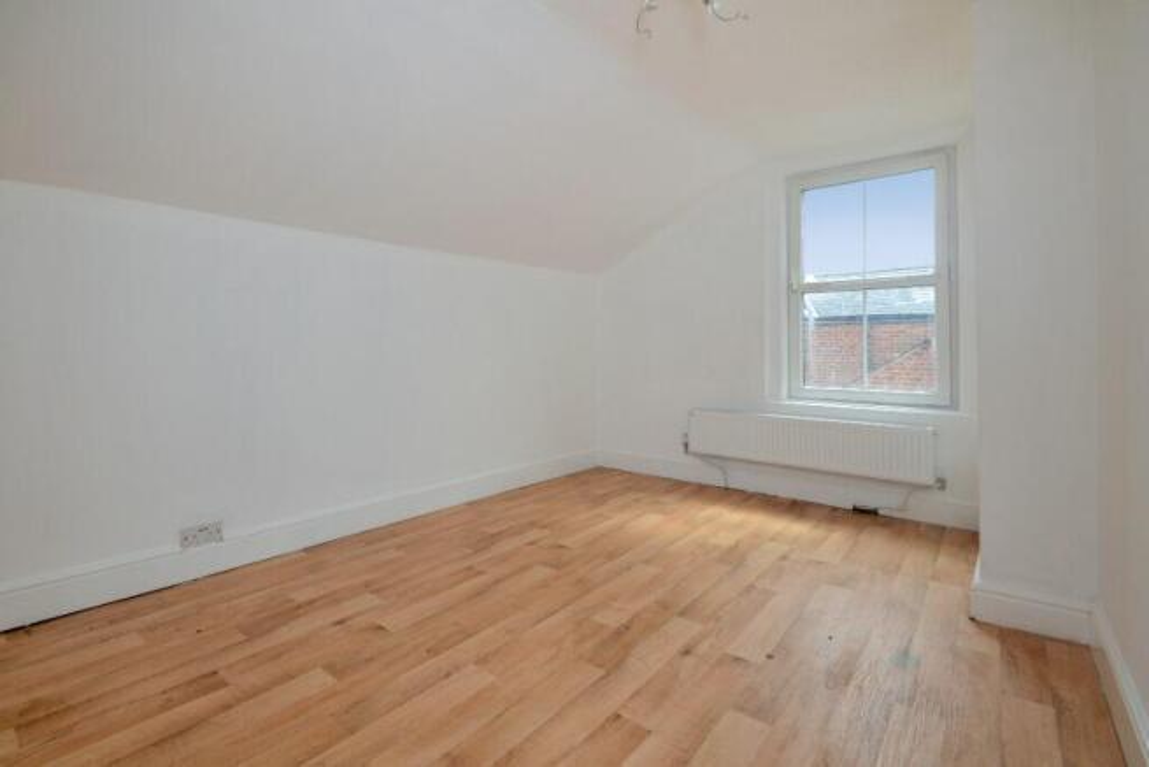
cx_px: 574
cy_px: 384
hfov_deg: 100.4
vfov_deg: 77.4
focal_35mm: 15
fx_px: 479
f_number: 7.1
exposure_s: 1/100
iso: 400
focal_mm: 10
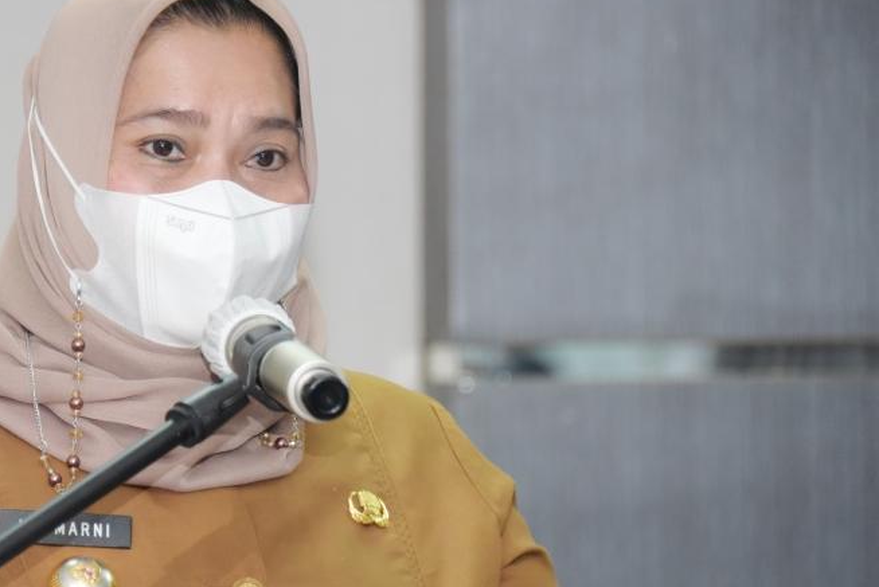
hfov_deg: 6.3
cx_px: 234
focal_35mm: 329
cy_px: 361
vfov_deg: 4.2
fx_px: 8038
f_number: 5.6
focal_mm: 210
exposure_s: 1/200
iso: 4000
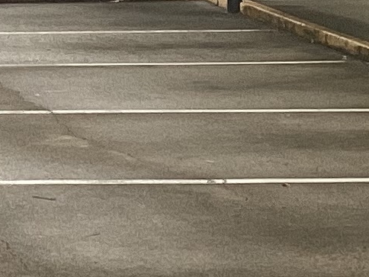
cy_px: -117
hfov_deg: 9.0
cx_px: -300
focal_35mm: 209
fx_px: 2228
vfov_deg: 7.0
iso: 25
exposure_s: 1/249
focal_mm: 3.3
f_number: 2.4
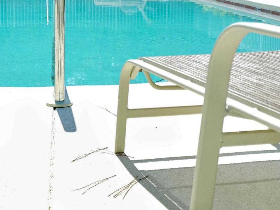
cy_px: 24
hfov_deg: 22.4
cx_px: 85
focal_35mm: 87
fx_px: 704
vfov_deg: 16.8
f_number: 4
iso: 200
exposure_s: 1/1000
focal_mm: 35
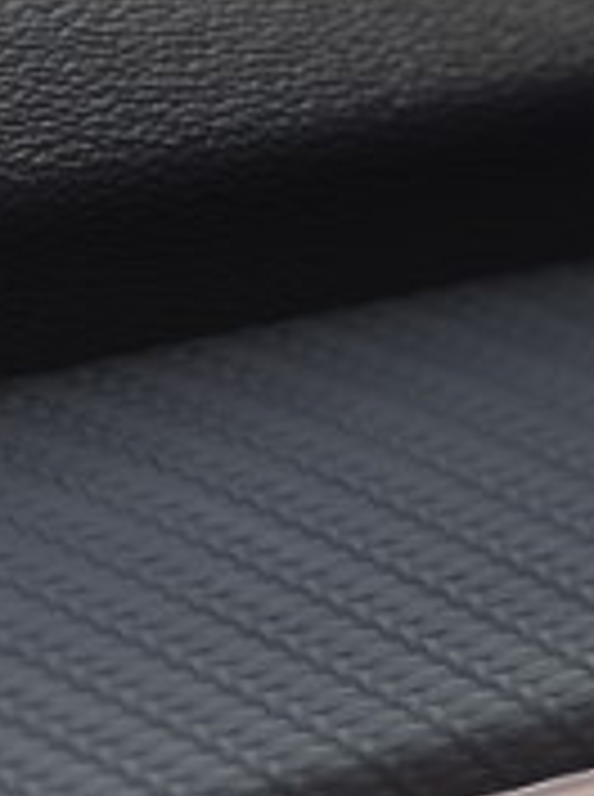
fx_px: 8404
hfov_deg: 4.0
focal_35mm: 366
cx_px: 518
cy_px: 940
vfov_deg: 5.4
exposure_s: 1/160
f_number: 4
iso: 100
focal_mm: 70
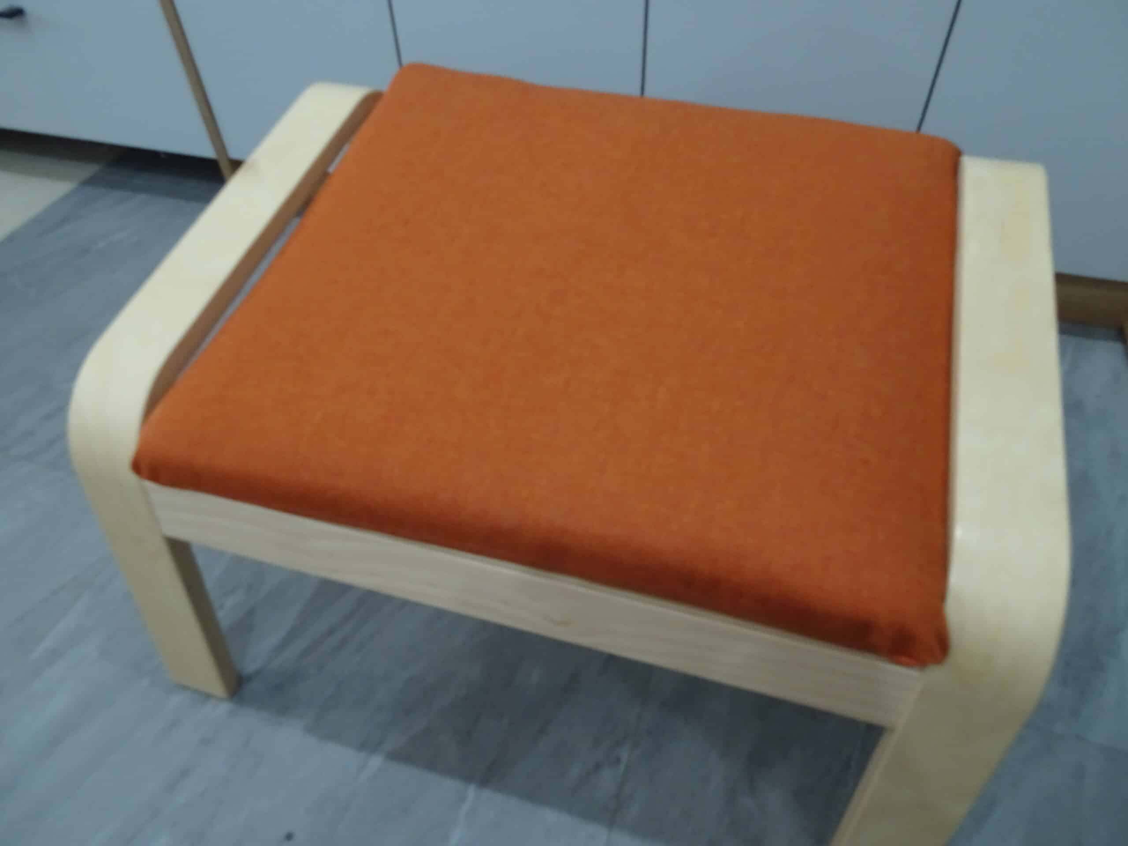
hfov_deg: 71.6
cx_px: 564
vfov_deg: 56.8
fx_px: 782
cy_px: 423
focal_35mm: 24
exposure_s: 1/30
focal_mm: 4.1
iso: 640
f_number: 3.5
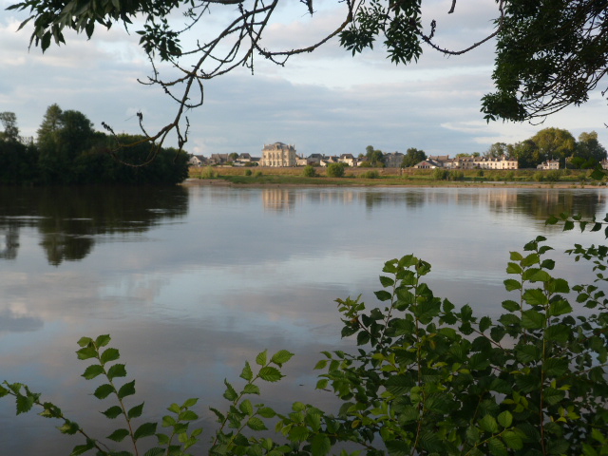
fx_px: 913
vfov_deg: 28.0
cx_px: 304
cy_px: 228
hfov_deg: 36.8
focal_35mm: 52
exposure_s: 1/100
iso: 80
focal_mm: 9.4
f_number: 3.6
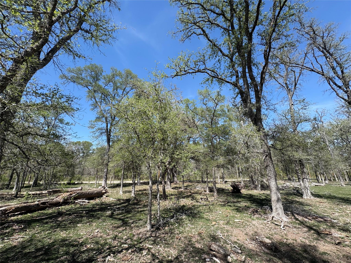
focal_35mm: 14
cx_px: 176
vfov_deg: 85.7
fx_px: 142
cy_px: 132
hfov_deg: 102.1
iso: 50
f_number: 2.2
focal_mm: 2.22
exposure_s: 1/1006
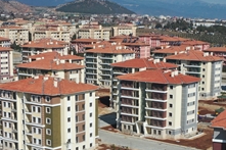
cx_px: 103
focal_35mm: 76
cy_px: 129
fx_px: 477
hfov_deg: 26.7
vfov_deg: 17.7
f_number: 7.1
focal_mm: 10.26
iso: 200
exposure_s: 1/1000
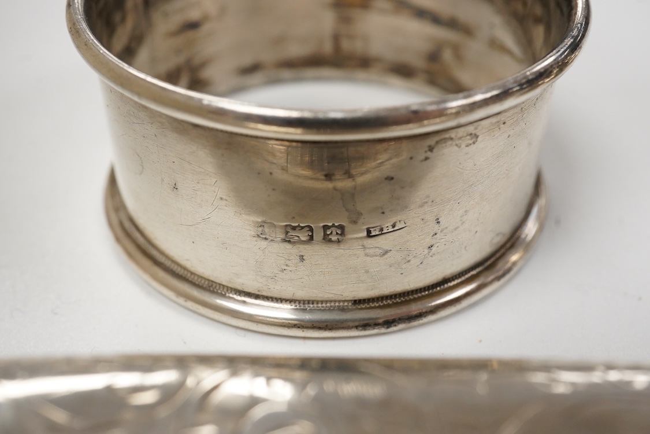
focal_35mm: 45
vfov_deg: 29.9
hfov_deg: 43.6
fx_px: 812
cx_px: 325
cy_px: 217
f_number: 18
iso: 2500
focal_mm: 30
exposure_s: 1/100
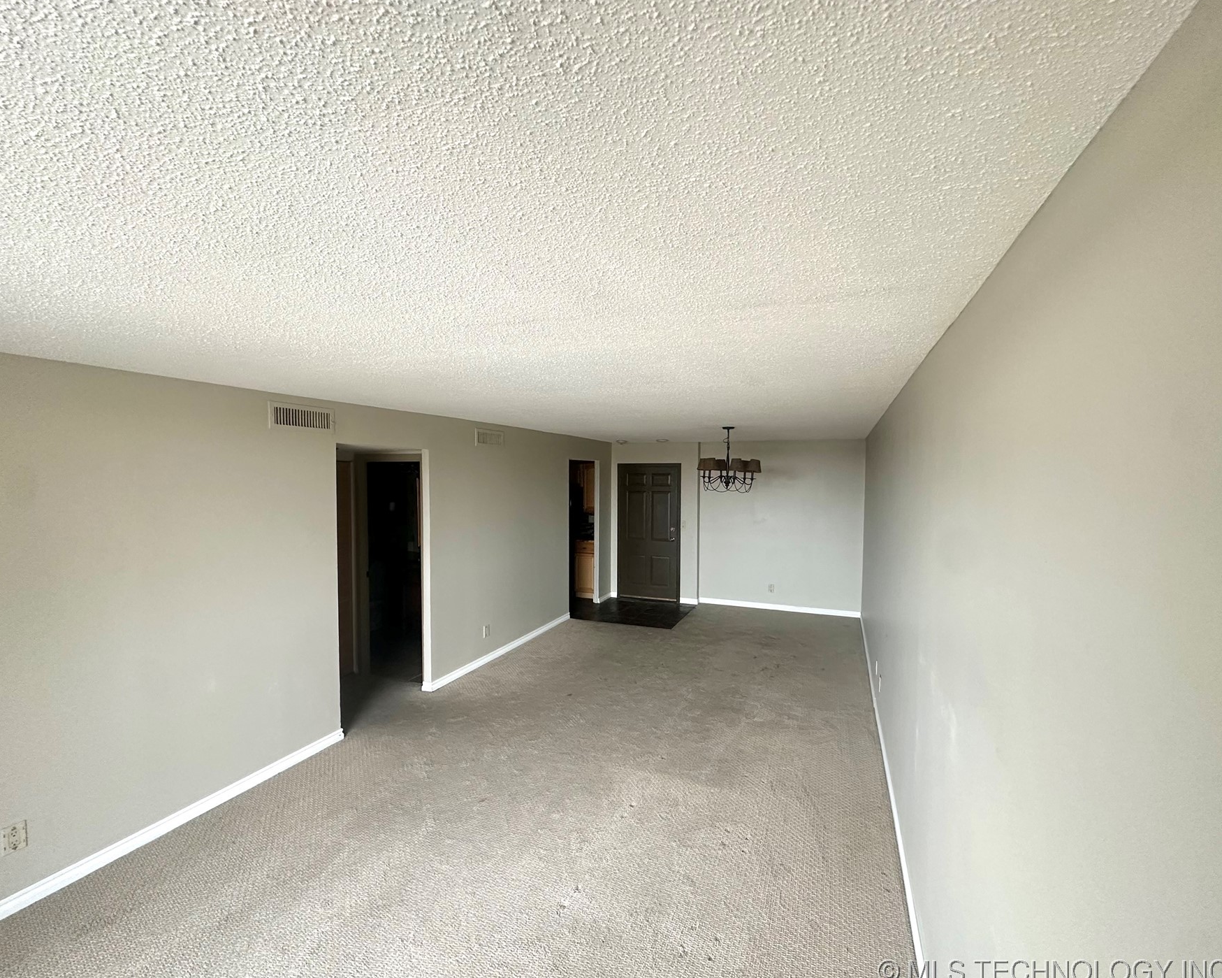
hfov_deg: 96.7
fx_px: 542
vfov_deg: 84.0
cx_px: 636
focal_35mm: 15
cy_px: 497
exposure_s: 1/99
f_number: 2.2
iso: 250
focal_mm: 2.22
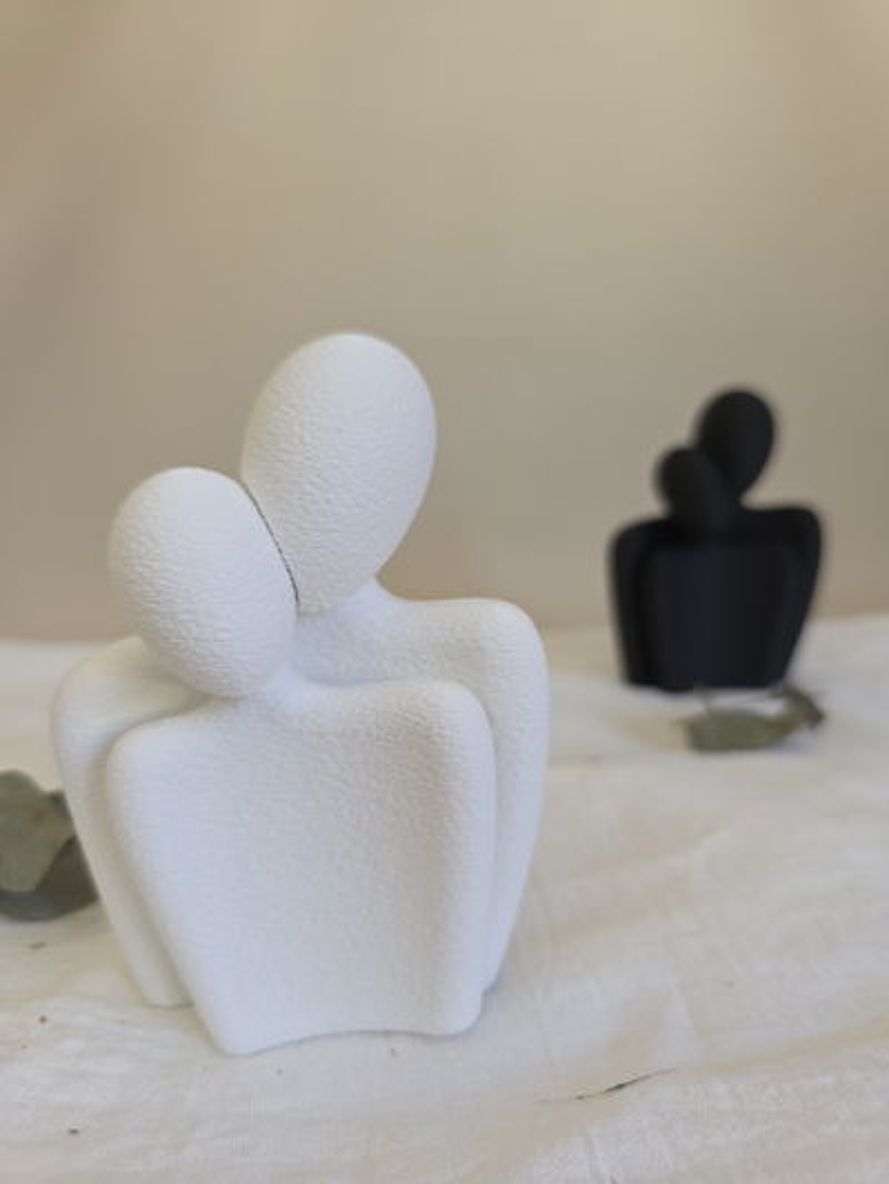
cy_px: 592
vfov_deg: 73.9
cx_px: 444
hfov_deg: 58.9
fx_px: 787
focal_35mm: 23
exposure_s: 1/100
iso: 80
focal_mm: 6.3
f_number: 1.7
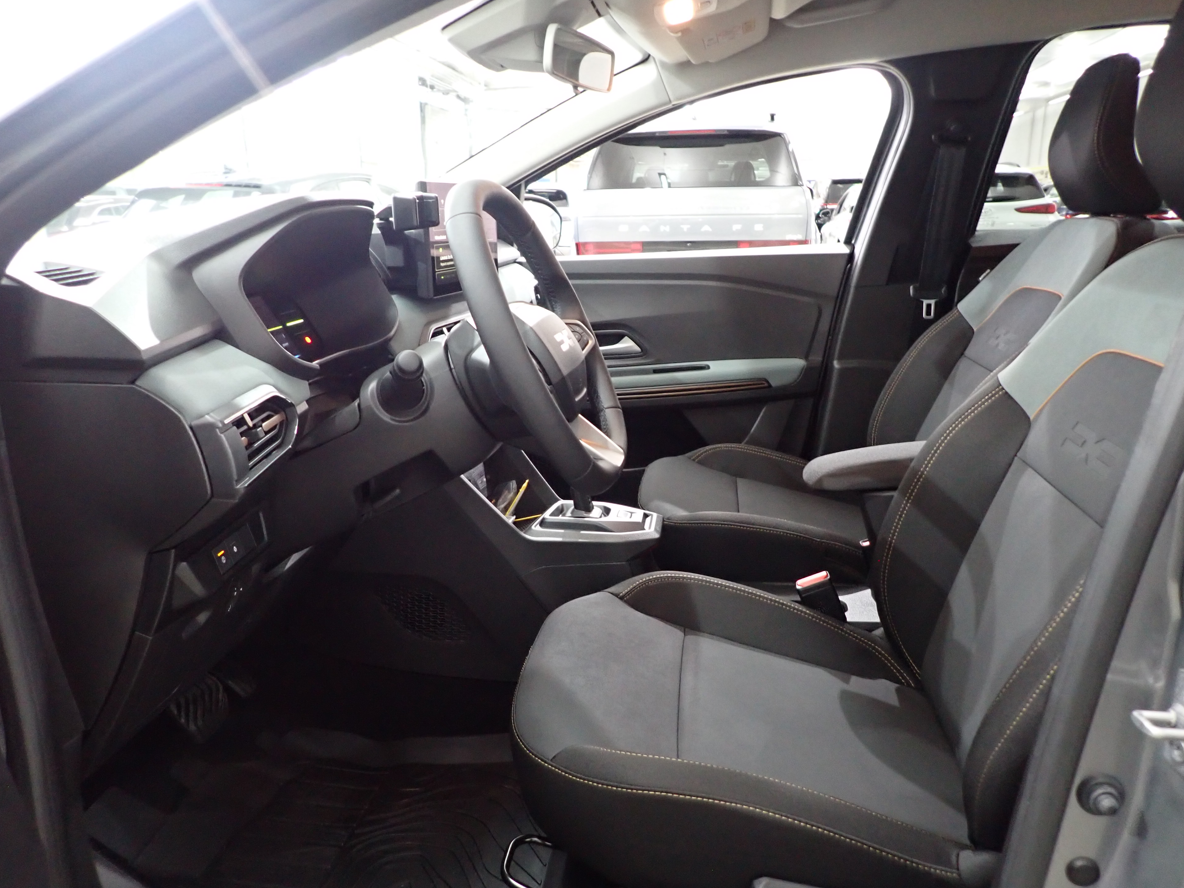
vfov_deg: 53.1
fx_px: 889
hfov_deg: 67.3
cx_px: 594
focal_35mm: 26
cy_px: 440
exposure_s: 1/30
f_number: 2
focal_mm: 4.5
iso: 640
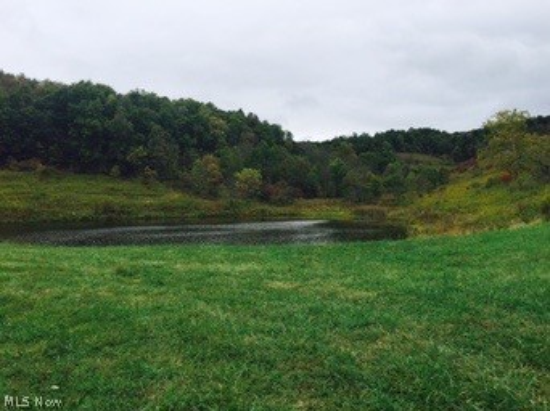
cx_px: 275
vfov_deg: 48.2
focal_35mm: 29
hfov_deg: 61.7
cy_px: 206
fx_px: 460
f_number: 2.2
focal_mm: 4.15
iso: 32
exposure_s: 1/989
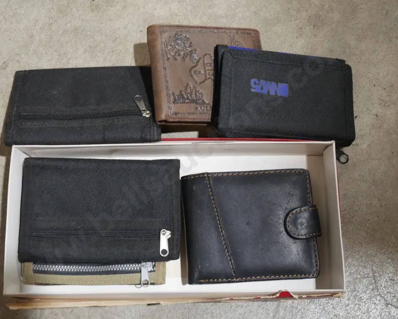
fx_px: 624
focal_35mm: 53
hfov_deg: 35.3
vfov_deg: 28.6
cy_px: 159
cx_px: 189
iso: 800
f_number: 5.3
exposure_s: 1/60
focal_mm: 25
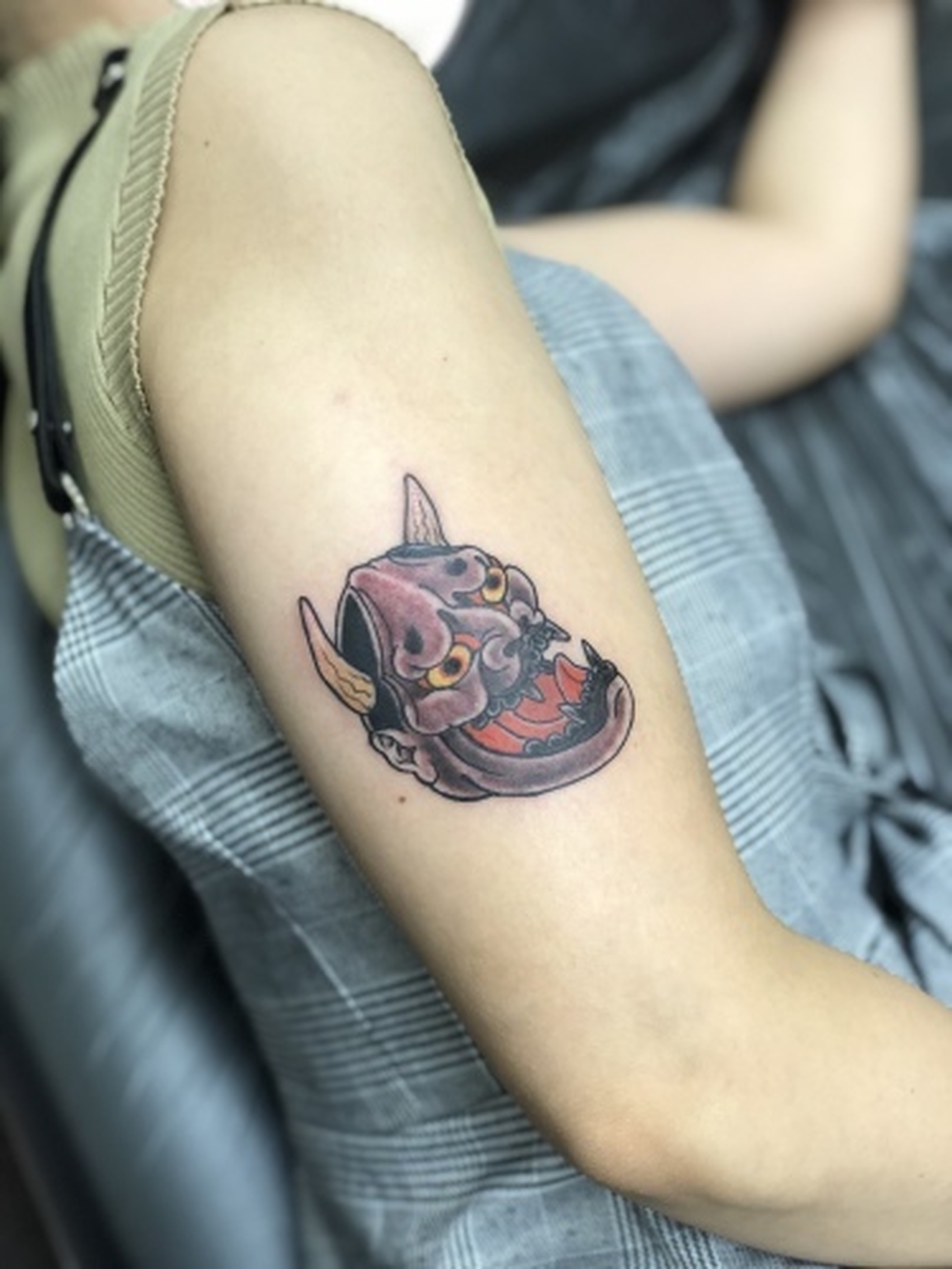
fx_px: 1907
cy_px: 634
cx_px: 476
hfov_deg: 28.0
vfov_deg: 36.8
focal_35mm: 52
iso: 80
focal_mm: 6
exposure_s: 1/60
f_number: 2.4
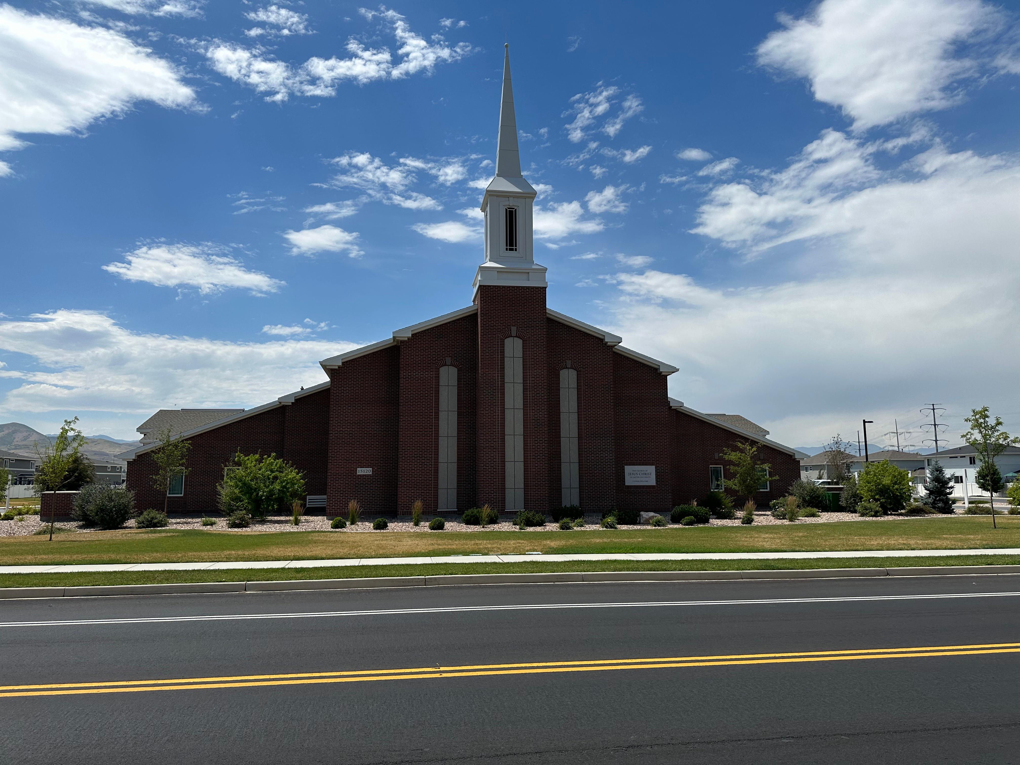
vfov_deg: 56.8
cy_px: 382
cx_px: 510
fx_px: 707
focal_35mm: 24
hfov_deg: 71.6
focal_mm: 6.86
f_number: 1.78
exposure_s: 1/8929
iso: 80
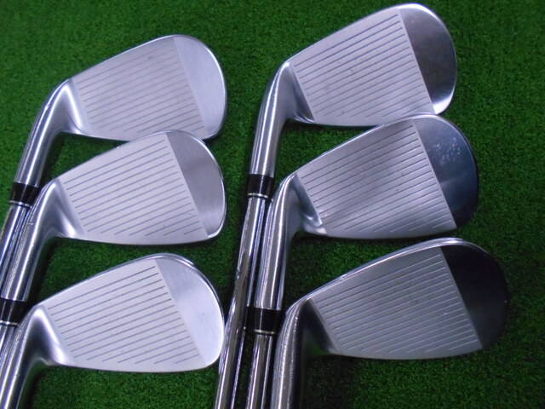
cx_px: 272
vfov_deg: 53.1
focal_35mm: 26
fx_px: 409
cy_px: 204
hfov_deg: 67.3
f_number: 3.2
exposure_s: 1/160
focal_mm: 4.6
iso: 800
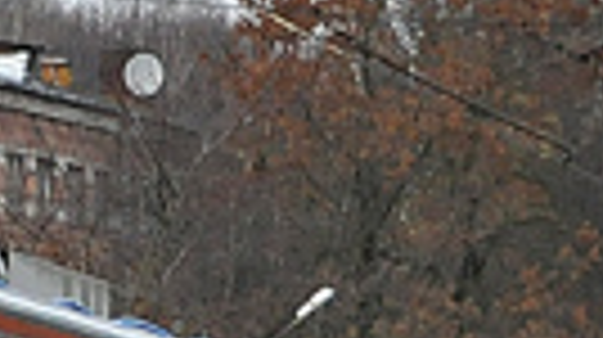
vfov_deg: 3.4
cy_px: 322
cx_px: -878
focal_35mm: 360
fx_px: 5749
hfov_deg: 5.8
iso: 800
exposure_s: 1/250
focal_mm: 30
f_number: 4.2
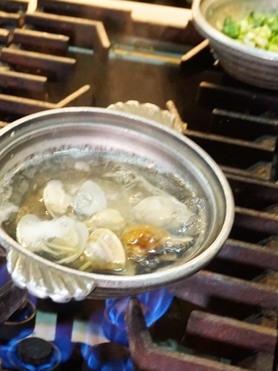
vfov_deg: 22.8
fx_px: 921
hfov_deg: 16.6
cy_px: 184
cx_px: -40
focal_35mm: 86
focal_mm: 30
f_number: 5
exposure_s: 1/40
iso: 3200
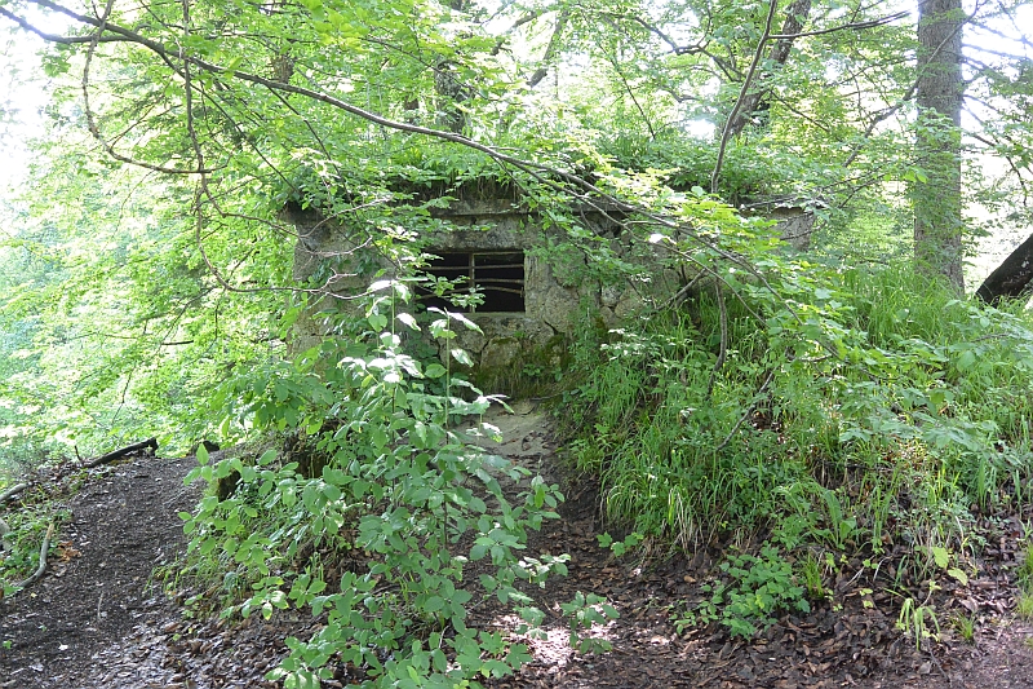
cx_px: 516
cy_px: 344
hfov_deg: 55.8
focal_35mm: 34
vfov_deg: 38.9
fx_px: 975
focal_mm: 12.7
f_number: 3.8
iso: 400
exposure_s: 1/80
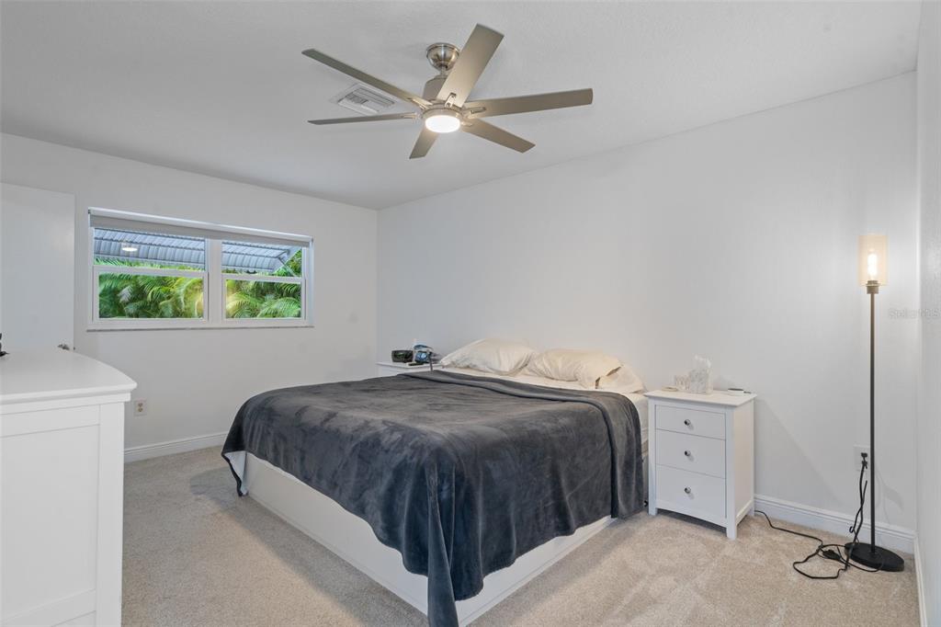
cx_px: 470
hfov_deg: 93.3
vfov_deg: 70.4
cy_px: 314
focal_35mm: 17
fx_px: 444
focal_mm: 17
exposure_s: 2.5
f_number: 8
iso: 320
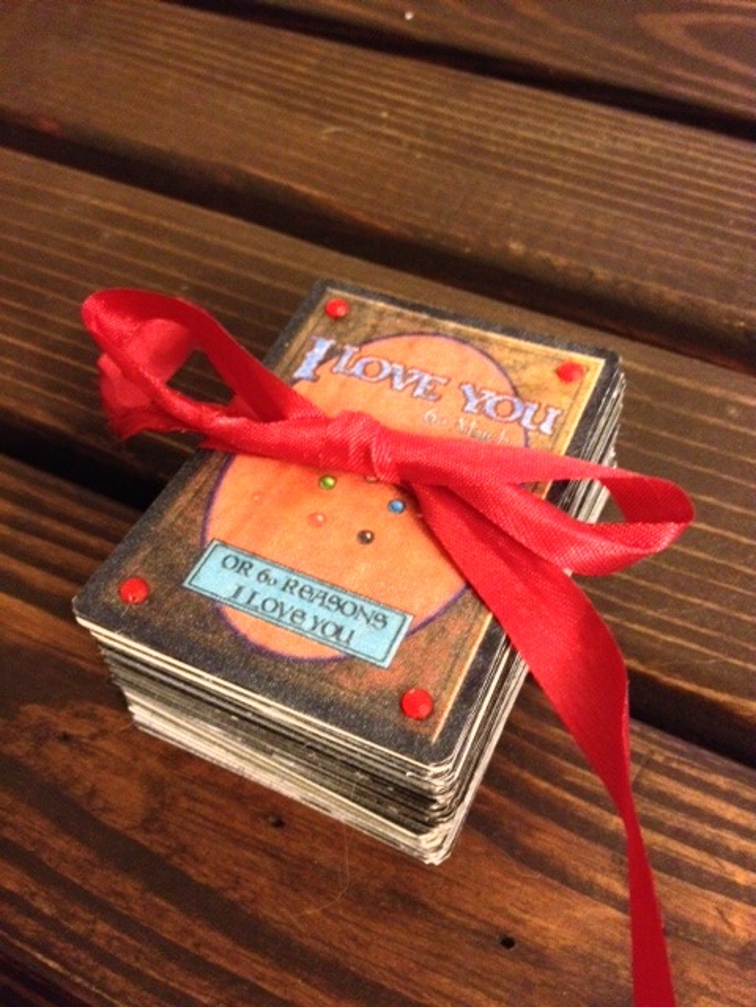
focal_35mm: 35
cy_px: 504
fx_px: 1019
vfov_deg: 52.6
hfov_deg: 40.7
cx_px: 378
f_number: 2.4
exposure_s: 1/15
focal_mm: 4.28
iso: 800
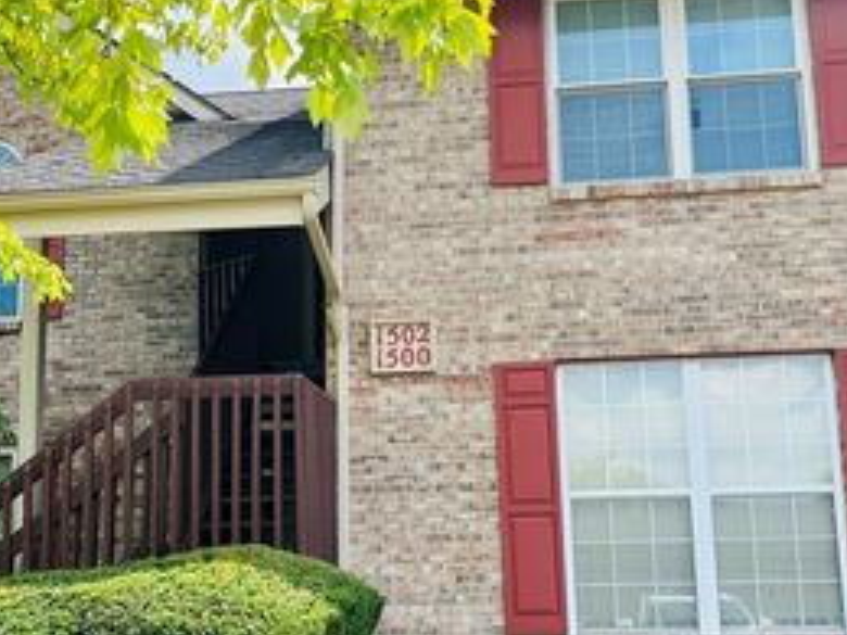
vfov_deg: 29.1
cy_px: 363
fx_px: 1223
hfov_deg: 38.2
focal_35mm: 50
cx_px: 394
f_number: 1.6
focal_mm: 5.1
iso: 50
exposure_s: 1/1086
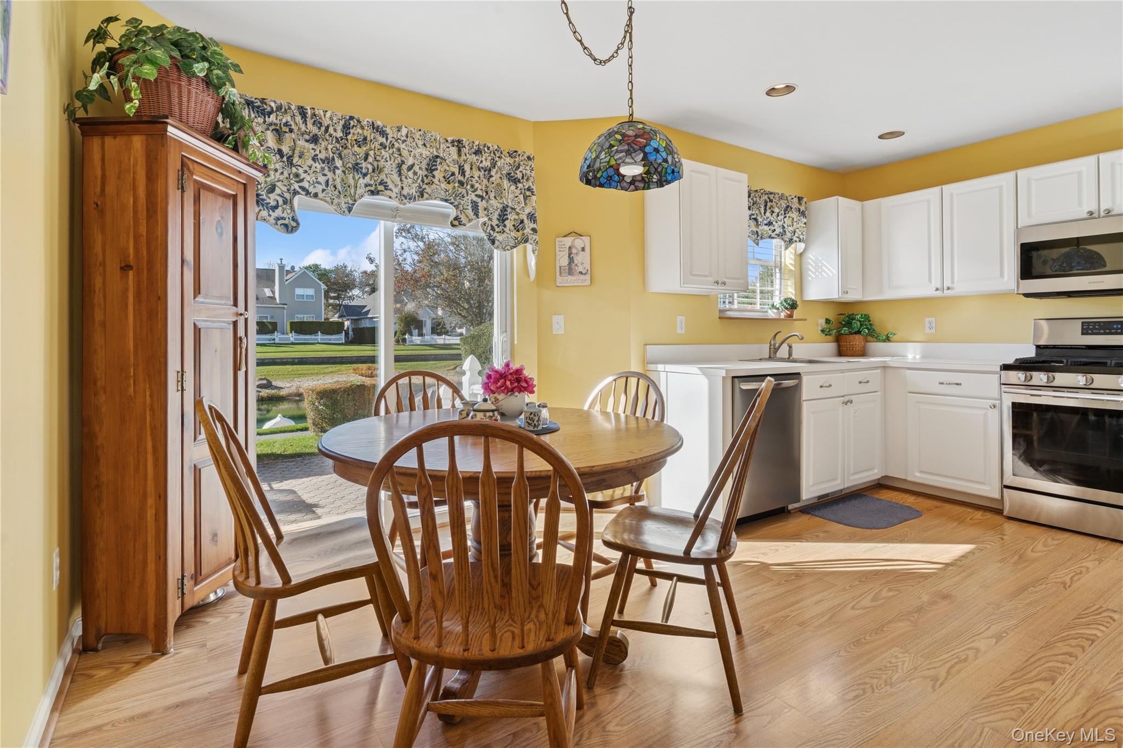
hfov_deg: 93.3
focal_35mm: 17
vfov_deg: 70.4
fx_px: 530
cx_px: 562
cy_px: 374
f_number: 10
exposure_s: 1/50
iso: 200
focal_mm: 17
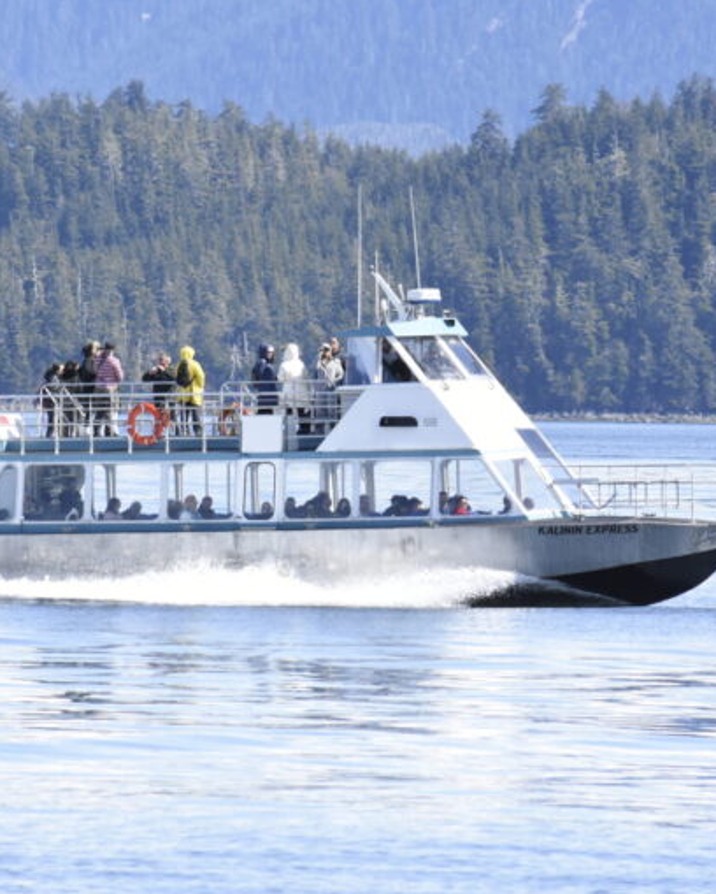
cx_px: 304
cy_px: 446
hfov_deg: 2.7
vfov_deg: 3.4
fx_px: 15160
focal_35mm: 573
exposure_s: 1/1600
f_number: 13
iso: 1600
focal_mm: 270
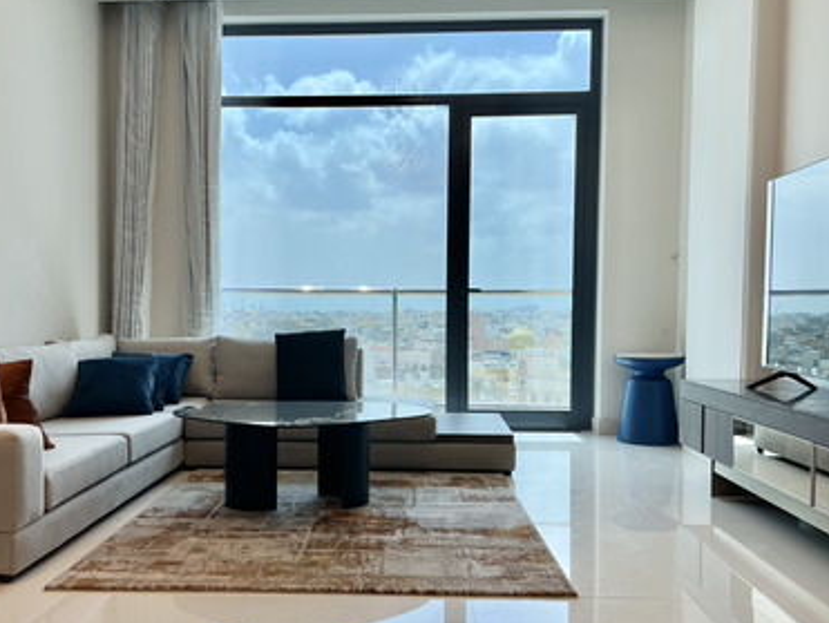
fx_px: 767
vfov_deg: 44.2
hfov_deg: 56.7
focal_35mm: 32
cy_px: 300
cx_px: 377
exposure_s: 1/1196
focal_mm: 5.7
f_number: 1.5
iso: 50
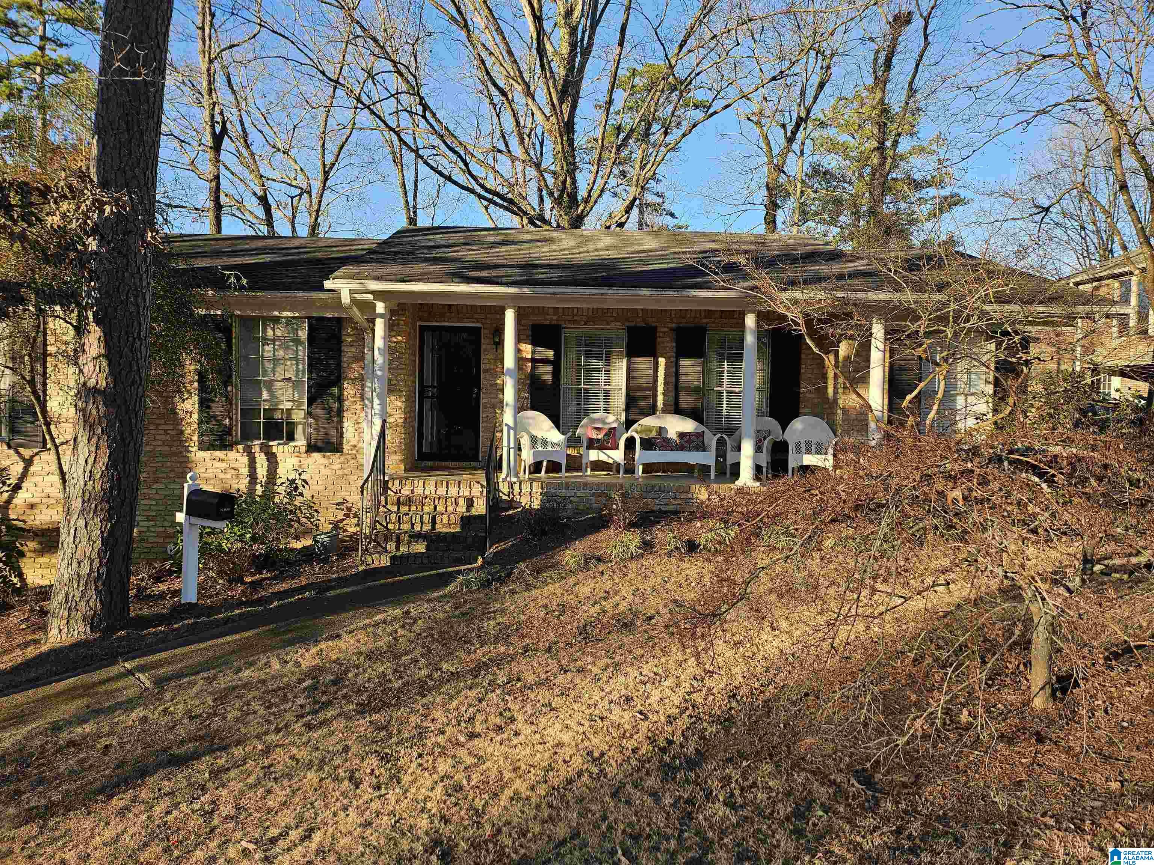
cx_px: 577
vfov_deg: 56.8
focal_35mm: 24
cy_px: 432
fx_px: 800
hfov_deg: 71.6
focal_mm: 5
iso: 50
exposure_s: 1/648
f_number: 1.8
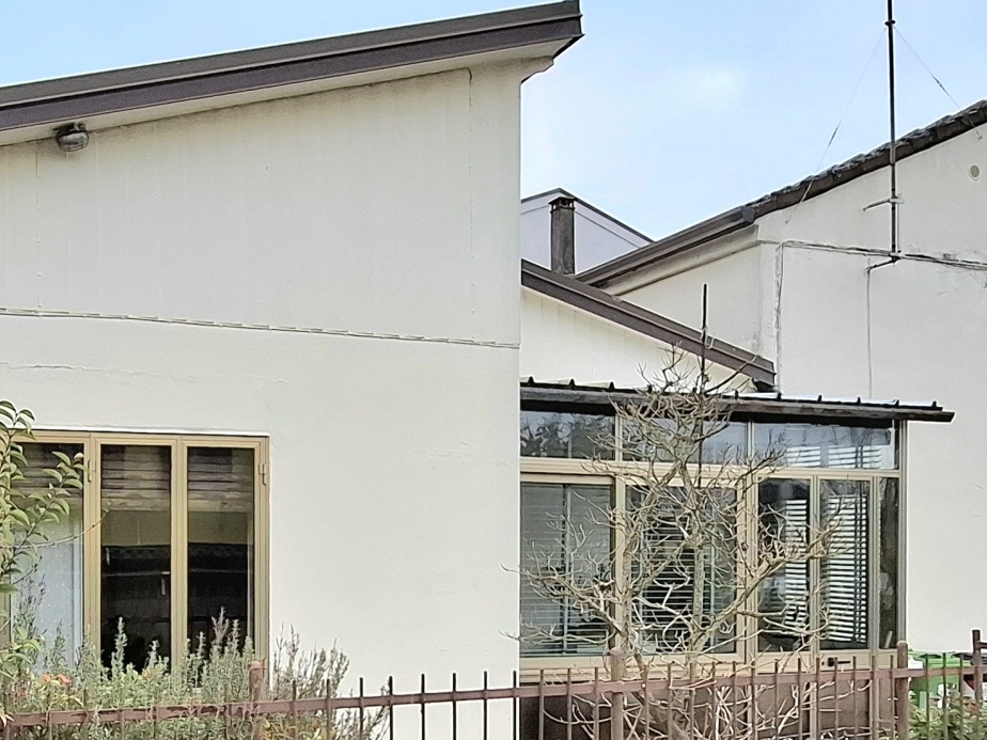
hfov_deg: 49.3
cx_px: 248
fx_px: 1026
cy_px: 574
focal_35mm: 36
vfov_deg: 38.4
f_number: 2.2
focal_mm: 1.74
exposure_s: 1/345
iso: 40
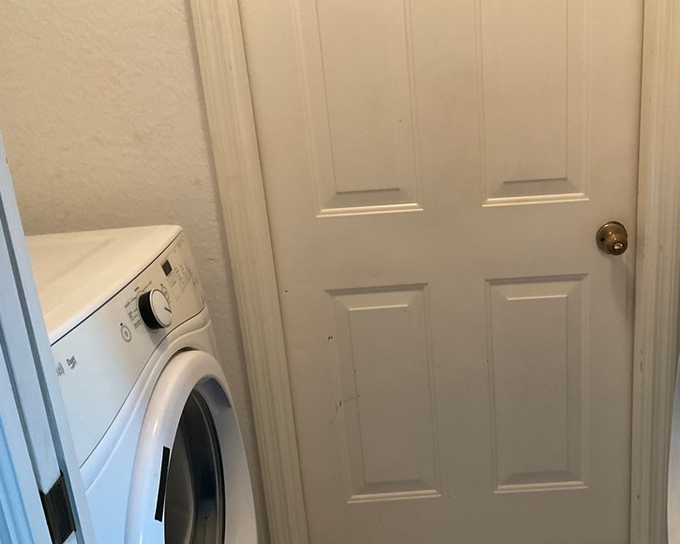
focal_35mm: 40
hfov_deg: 45.3
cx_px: 436
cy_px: 295
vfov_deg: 37.3
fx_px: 805
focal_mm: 3
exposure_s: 1/60
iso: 200
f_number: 1.8
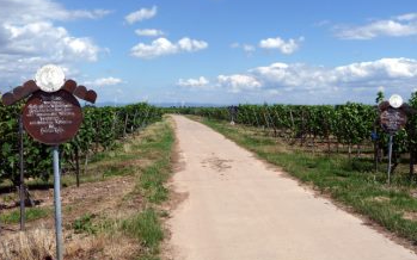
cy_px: 132
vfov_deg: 36.3
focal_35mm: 35
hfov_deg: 55.3
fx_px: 398
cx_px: 204
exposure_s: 1/400
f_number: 8
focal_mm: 4.7
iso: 100
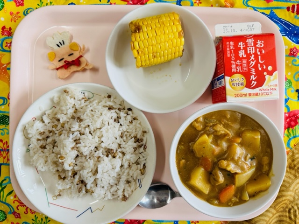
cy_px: 112
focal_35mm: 24
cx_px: 150
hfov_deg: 71.6
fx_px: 207
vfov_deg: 56.8
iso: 64
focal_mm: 6.86
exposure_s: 1/121
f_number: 1.78
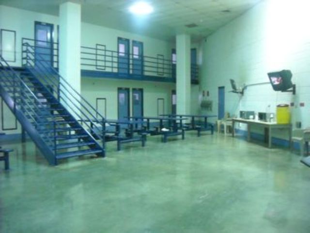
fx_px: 313
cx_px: 155
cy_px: 116
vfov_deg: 40.7
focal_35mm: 35
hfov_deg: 52.6
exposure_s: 1/22
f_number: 2.8
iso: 800
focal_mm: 5.7
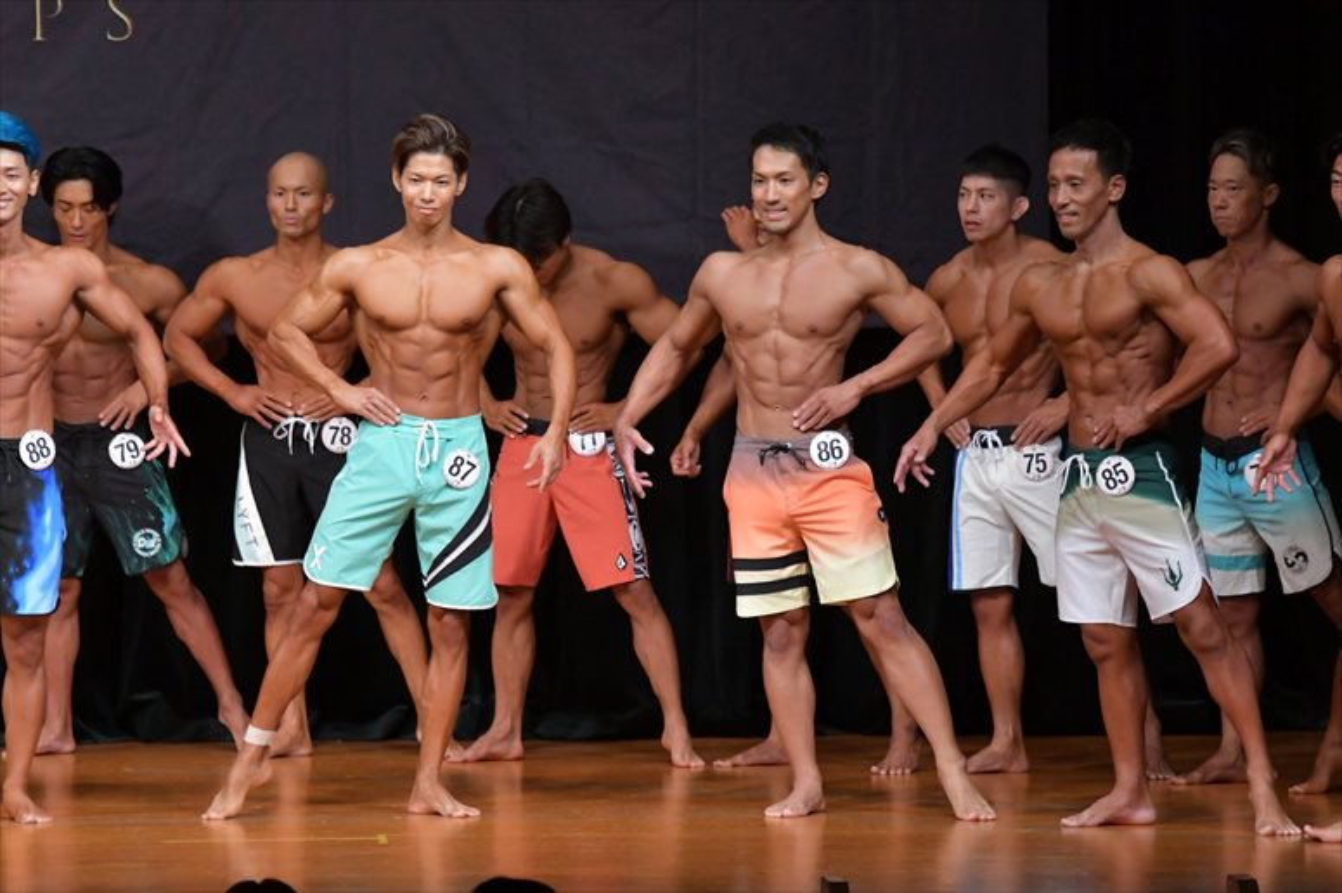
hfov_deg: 8.1
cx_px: 671
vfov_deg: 5.4
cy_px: 446
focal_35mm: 255
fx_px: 9501
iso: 5000
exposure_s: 1/400
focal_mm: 170
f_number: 5.6
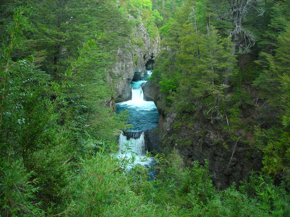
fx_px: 318
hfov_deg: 49.0
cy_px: 108
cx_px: 145
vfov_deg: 37.7
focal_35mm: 38
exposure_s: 1/91
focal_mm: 6.3
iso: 50
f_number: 3.2
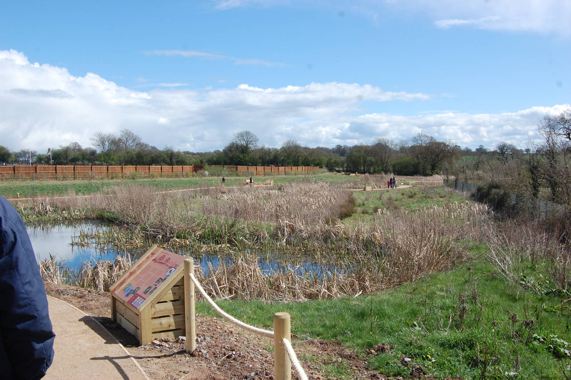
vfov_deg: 34.2
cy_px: 190
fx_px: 618
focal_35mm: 39
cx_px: 286
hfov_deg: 49.6
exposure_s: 1/320
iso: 200
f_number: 9
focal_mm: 26
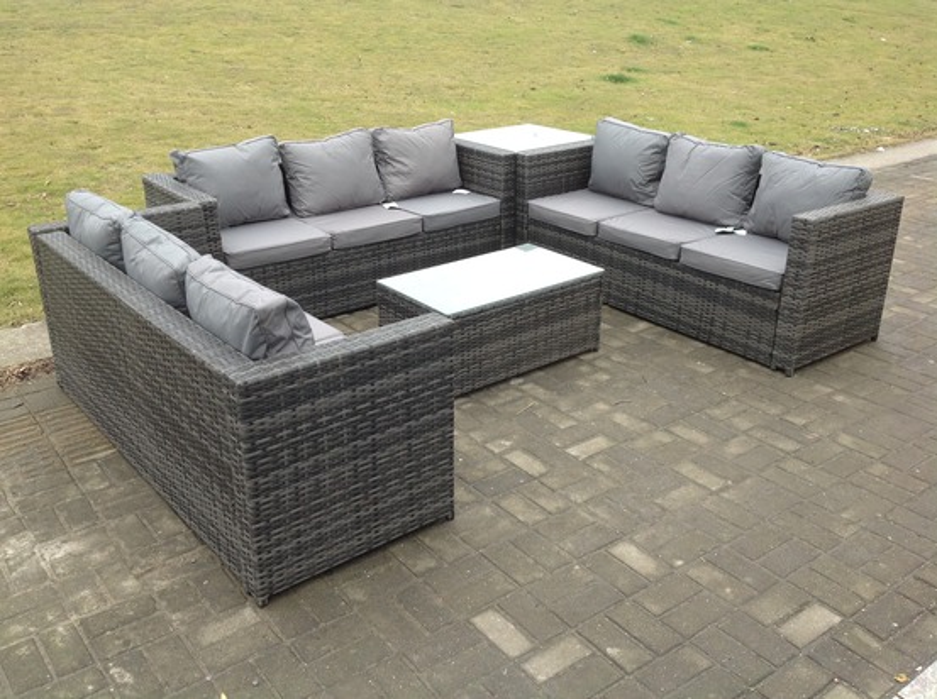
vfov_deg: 40.6
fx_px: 946
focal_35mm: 35
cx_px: 468
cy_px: 350
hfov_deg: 52.7
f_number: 2.4
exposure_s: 1/242
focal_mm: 4.28
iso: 50
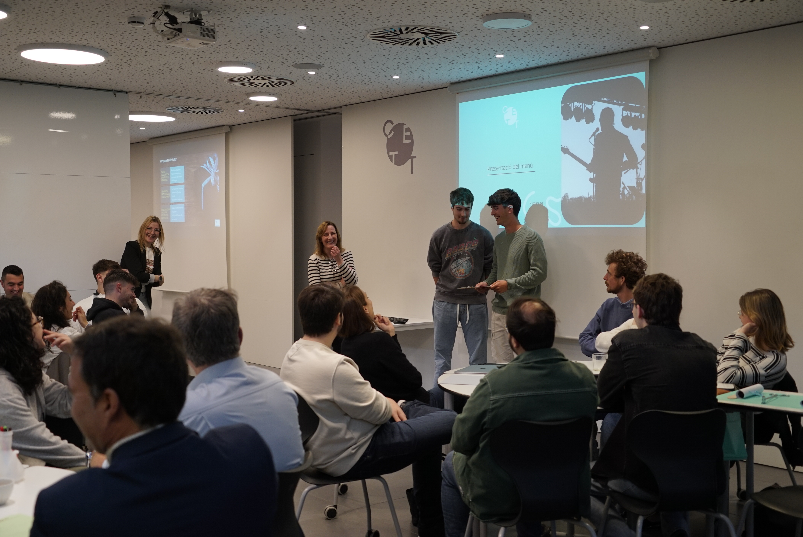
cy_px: 268
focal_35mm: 39
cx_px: 402
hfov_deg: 49.5
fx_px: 870
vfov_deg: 34.3
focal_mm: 39
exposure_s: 1/160
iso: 1000
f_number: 4.5
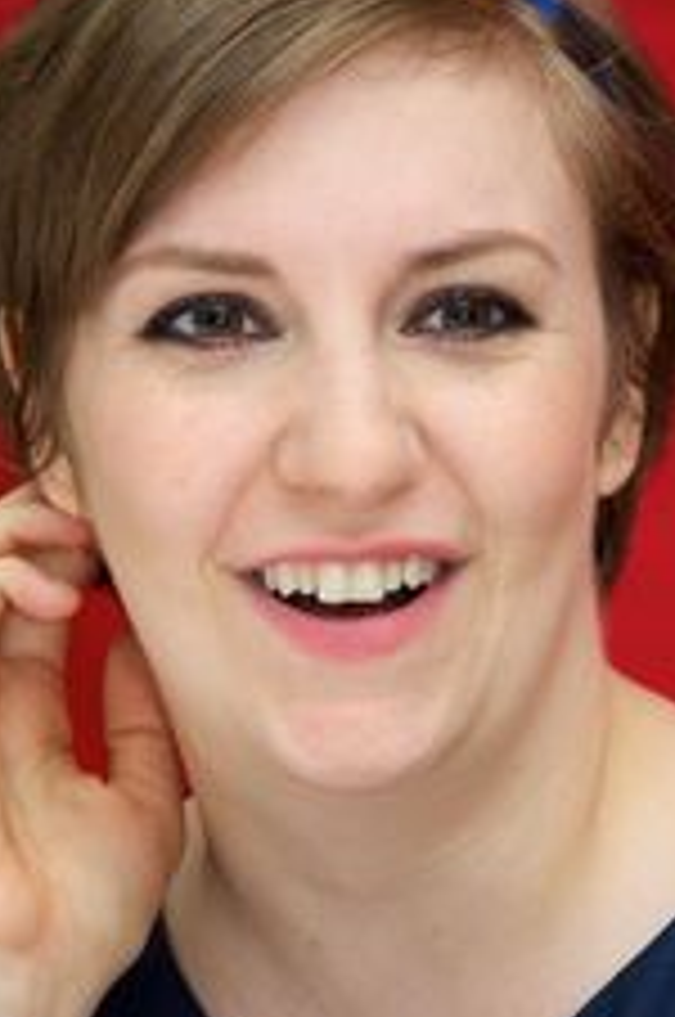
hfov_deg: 2.6
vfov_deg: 3.9
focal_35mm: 532
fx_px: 15007
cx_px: 274
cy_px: 621
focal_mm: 300
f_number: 5.6
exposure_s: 1/60
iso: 640
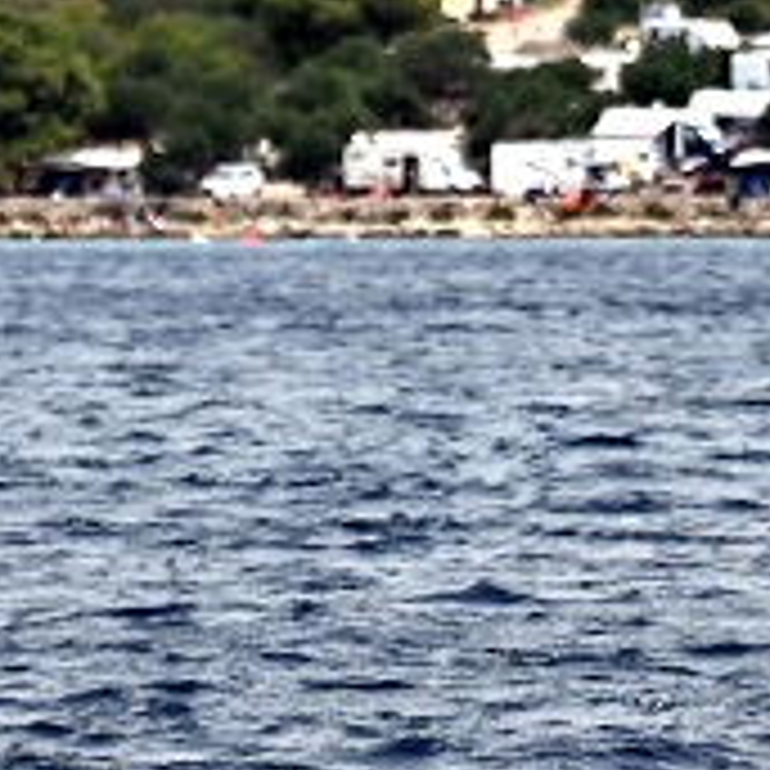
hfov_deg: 1.4
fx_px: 31810
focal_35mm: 1264
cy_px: -1353
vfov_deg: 1.4
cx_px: 1346
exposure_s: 1/2000
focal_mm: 170
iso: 250
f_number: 5.6
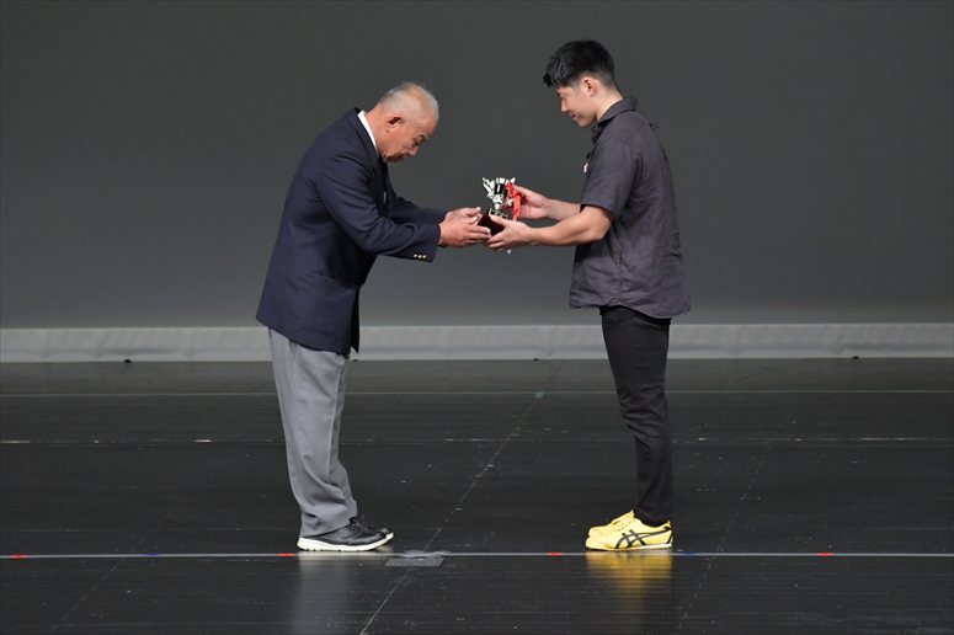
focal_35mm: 315
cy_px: 318
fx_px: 8344
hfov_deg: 6.5
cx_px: 477
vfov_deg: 4.4
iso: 4000
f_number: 5.6
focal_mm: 210
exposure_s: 1/400
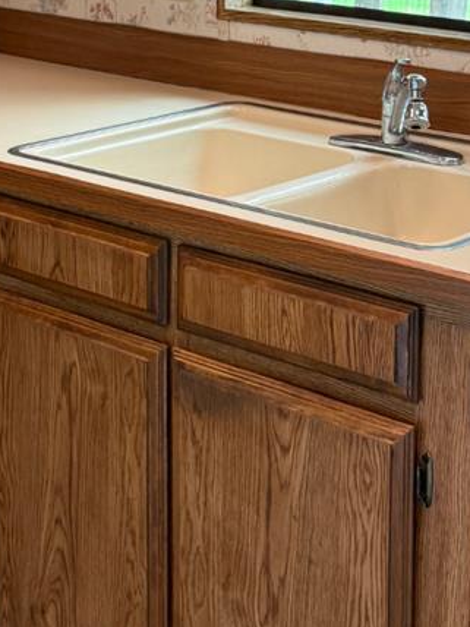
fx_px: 1521
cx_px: 245
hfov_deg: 17.6
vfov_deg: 22.9
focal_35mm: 84
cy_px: 102
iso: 200
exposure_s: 1/81
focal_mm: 6.76
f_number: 1.78
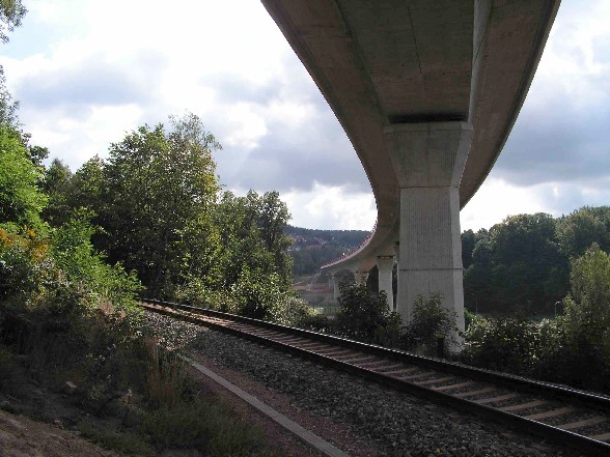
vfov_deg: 39.7
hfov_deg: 51.4
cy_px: 228
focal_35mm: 36
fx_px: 634
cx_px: 305
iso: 50
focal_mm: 6
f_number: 4.8
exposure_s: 1/320
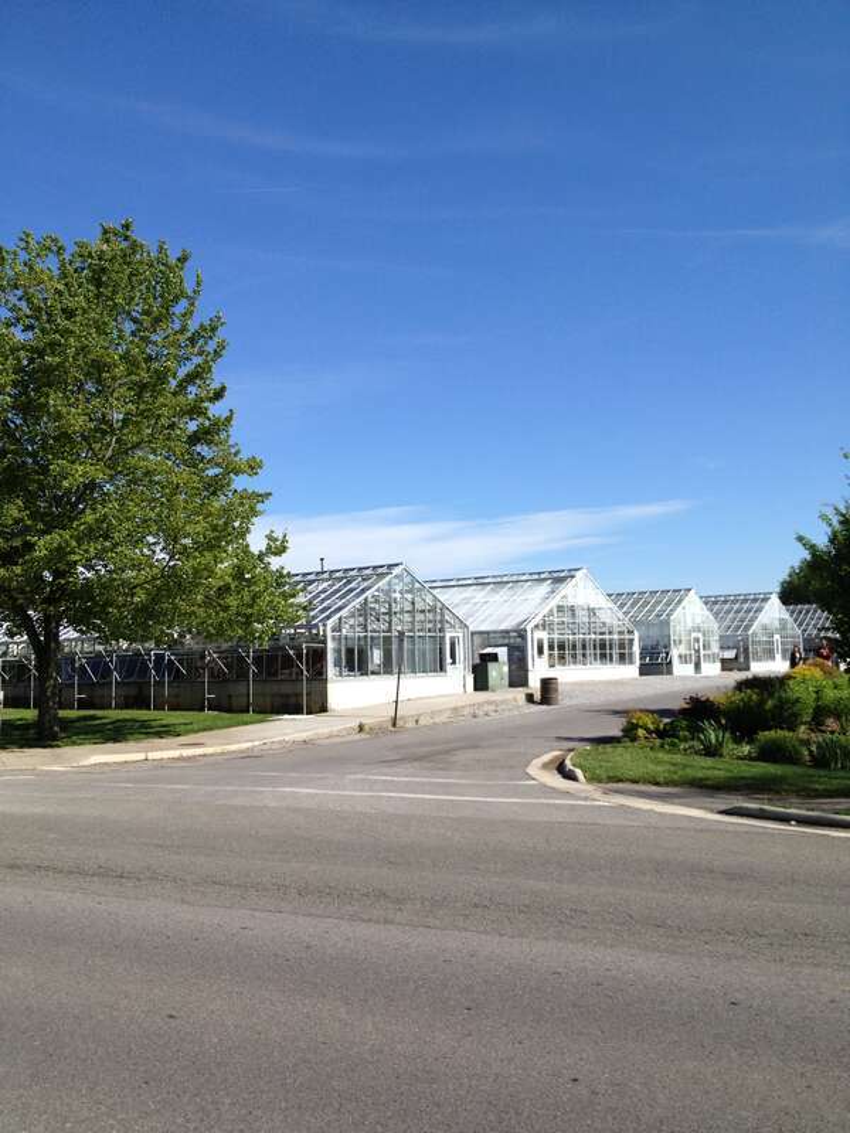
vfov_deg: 52.6
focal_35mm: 35
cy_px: 566
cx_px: 425
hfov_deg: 40.7
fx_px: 1146
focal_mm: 4.28
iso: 64
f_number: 2.4
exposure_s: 1/1727
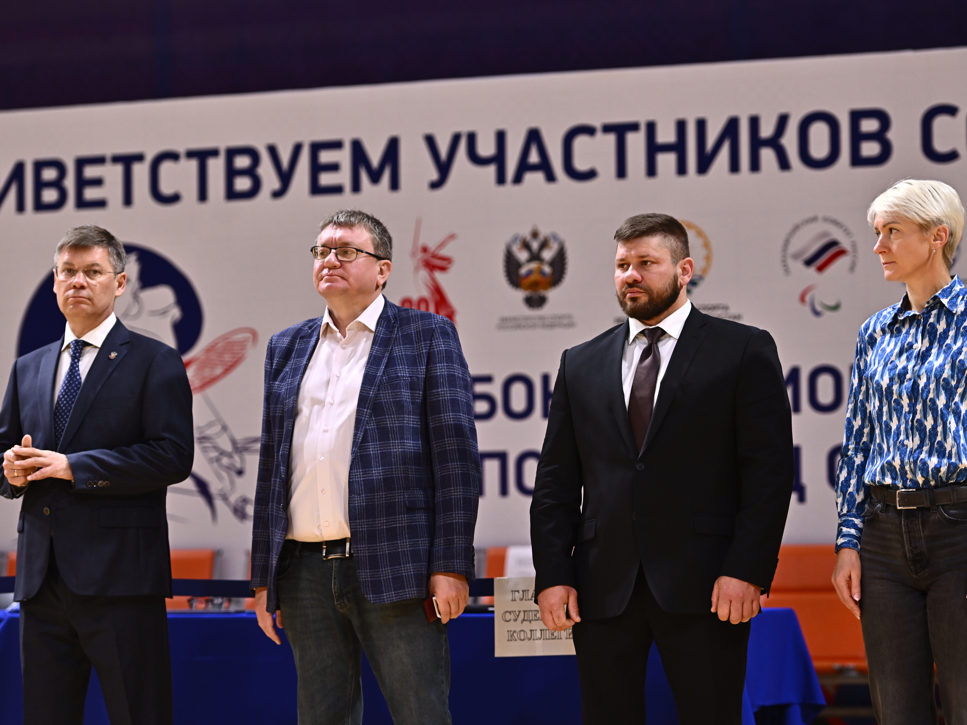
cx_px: 506
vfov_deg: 12.1
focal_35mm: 122
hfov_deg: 16.1
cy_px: 362
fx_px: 3408
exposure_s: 1/800
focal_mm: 112
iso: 640
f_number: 2.8
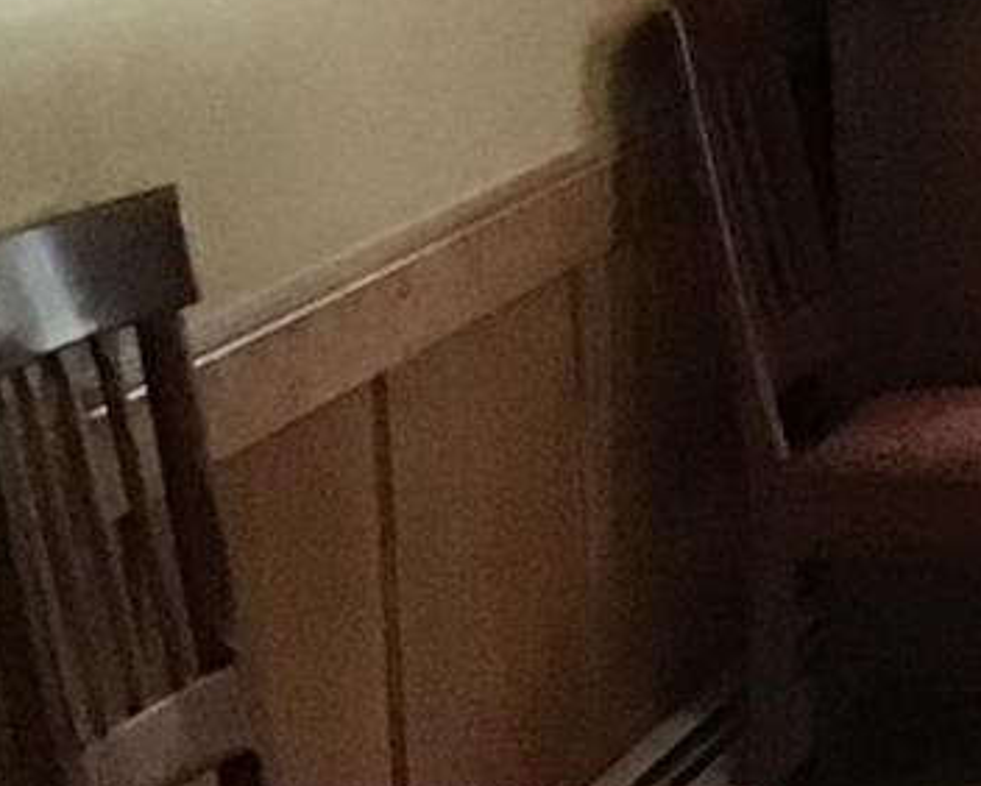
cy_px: -178
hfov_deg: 10.0
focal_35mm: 176
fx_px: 5113
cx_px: 2124
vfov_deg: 8.7
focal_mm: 3.3
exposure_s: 1/30
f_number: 2.4
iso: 200
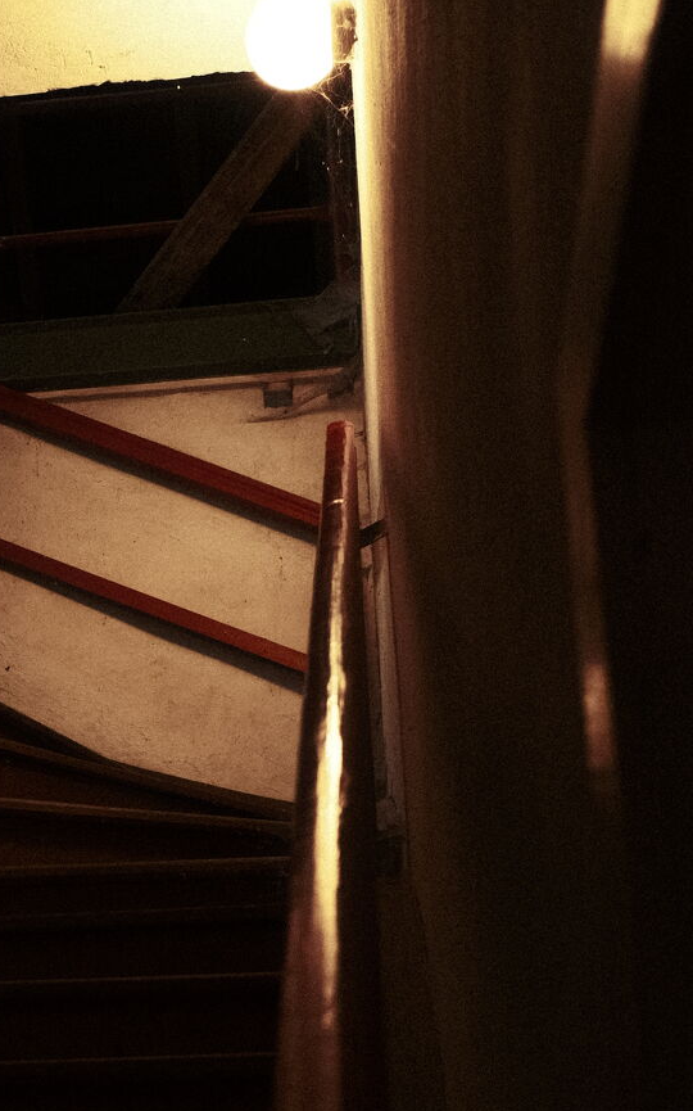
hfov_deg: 19.3
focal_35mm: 66
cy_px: 900
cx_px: 53
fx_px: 1996
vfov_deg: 30.3
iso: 1600
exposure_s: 1/28
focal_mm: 23
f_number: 4
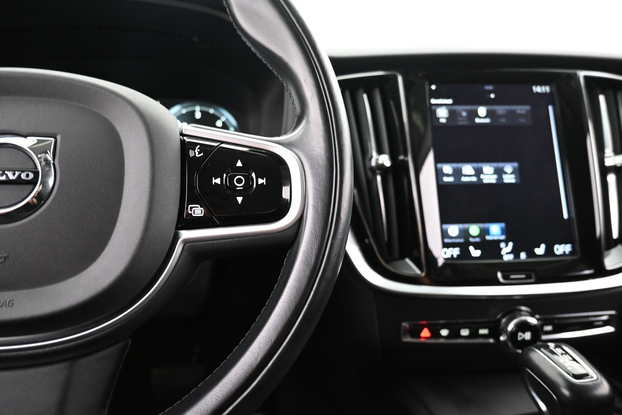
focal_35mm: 24
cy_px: 208
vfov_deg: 53.1
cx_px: 311
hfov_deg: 73.7
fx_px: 415
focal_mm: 16
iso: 1600
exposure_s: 1/8
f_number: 3.5
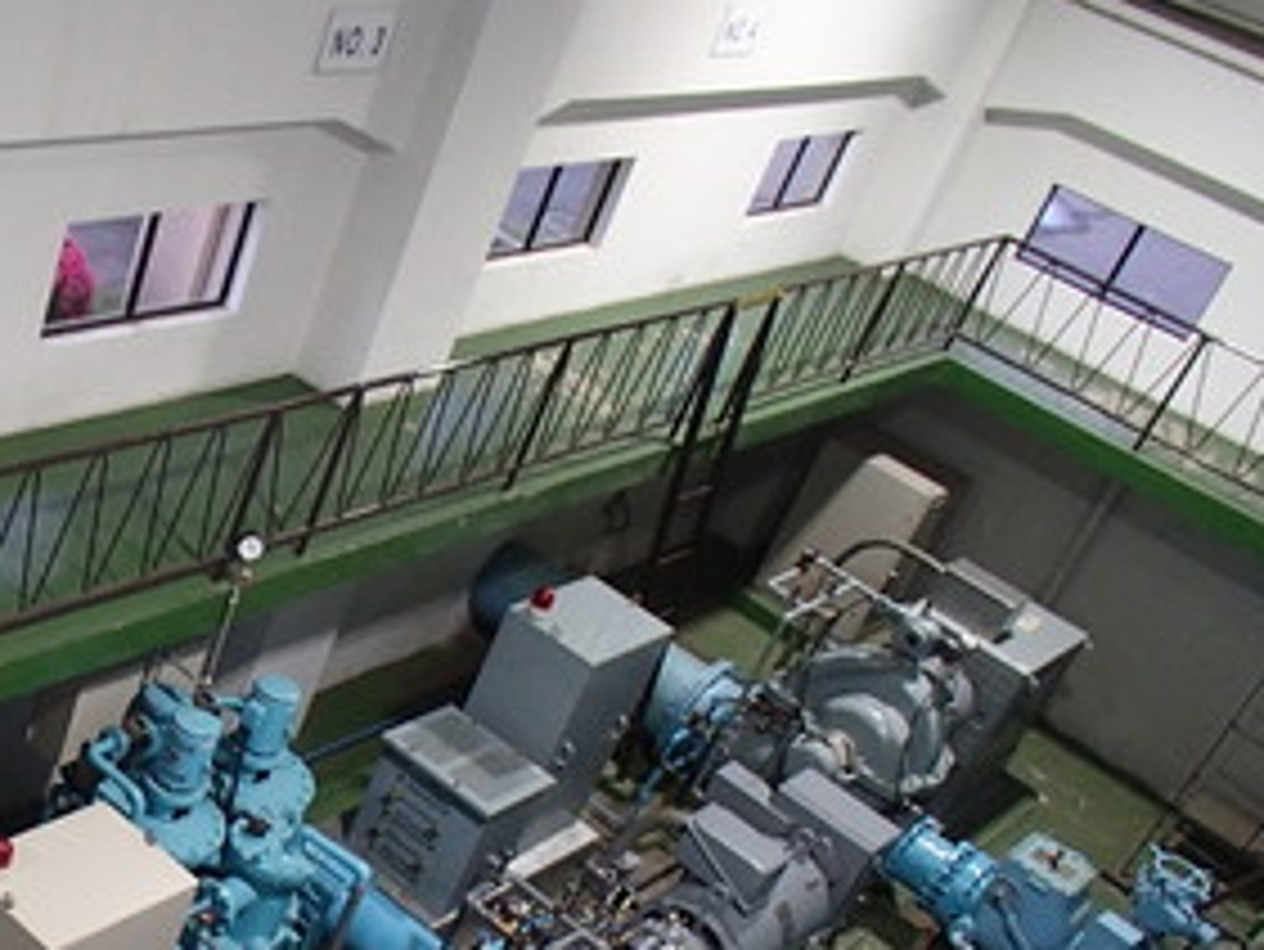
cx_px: 121
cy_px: 779
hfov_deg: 35.2
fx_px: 1863
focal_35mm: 51
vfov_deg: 27.9
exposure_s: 1/30
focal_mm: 5
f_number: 3.9
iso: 400
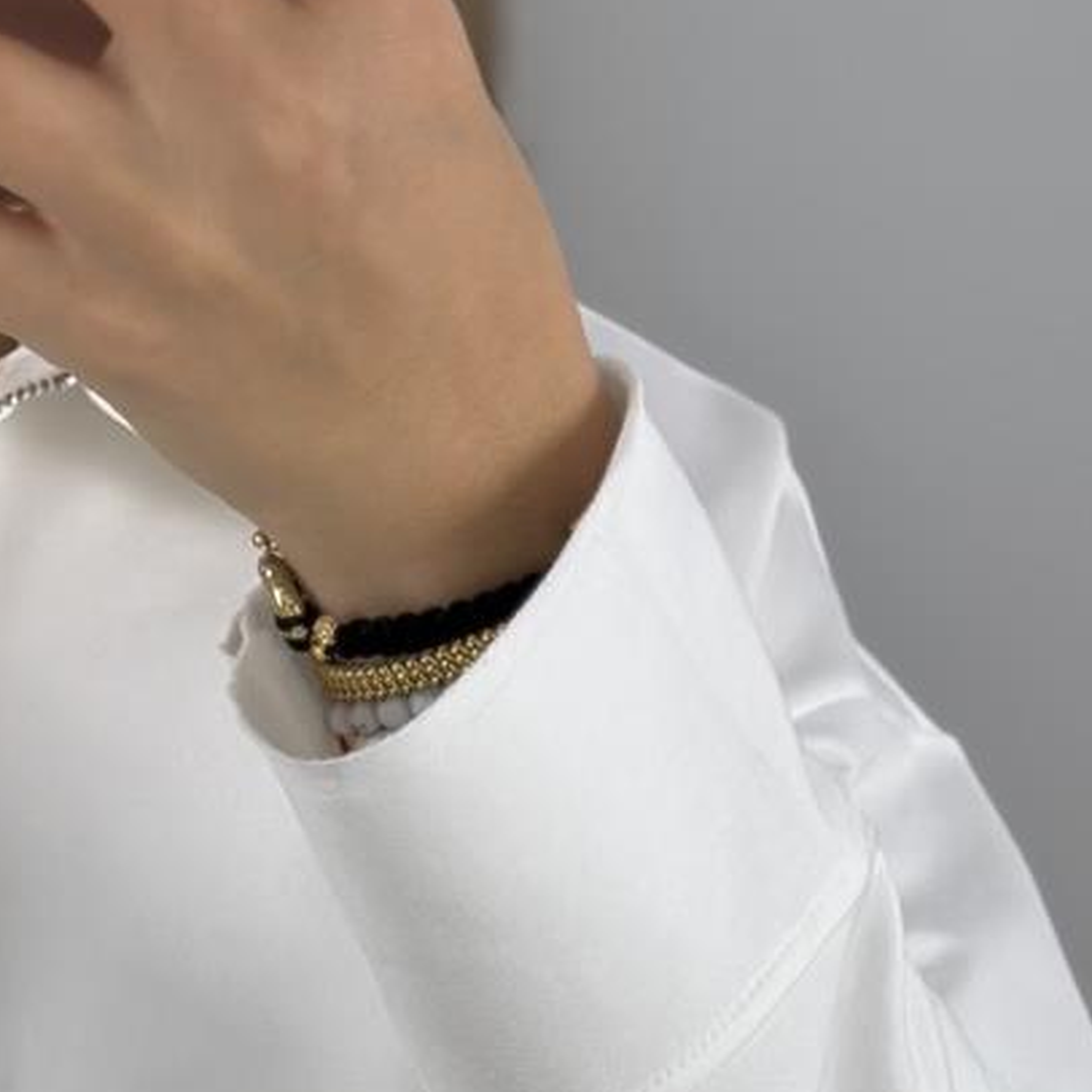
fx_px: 5960
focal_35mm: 167
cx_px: -86
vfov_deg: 10.0
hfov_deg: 10.4
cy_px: 1821
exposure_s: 1/558
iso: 80
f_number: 1.78
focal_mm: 6.86
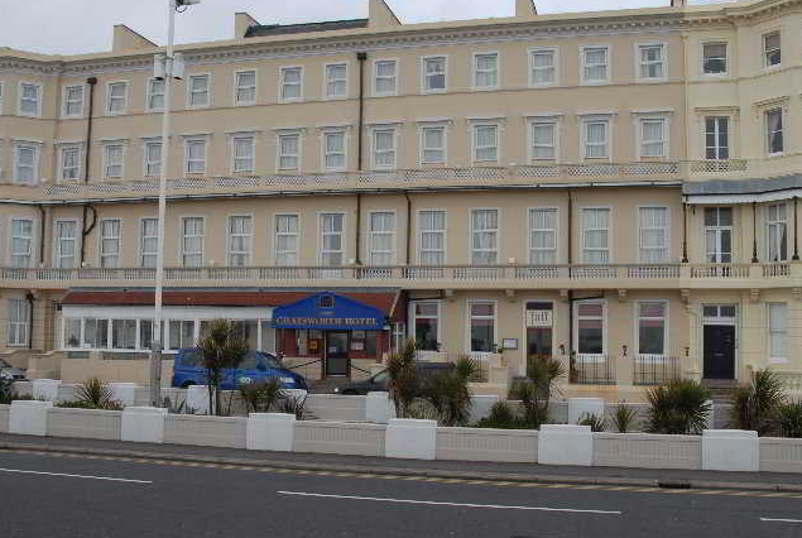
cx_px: 437
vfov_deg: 39.0
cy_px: 273
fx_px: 759
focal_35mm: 34
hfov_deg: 55.6
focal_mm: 18
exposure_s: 1/60
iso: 100
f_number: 8
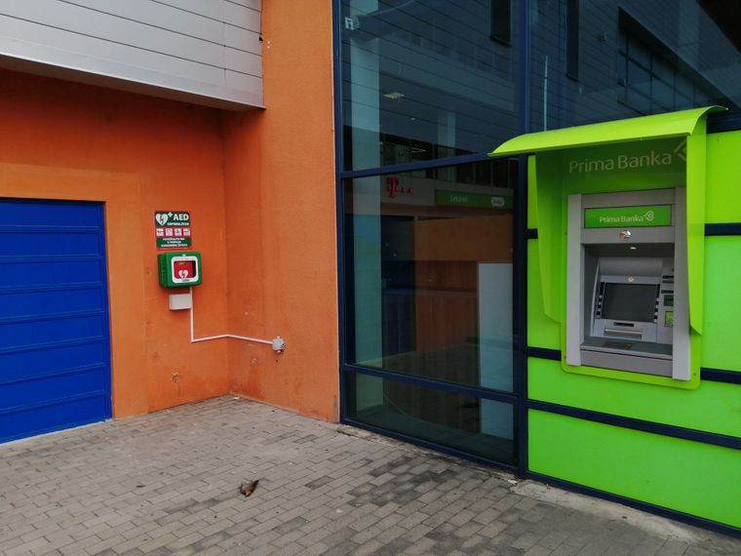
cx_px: 370
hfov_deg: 67.3
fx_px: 557
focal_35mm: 26
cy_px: 278
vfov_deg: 53.1
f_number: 1.8
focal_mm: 3.6
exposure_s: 1/893
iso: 50
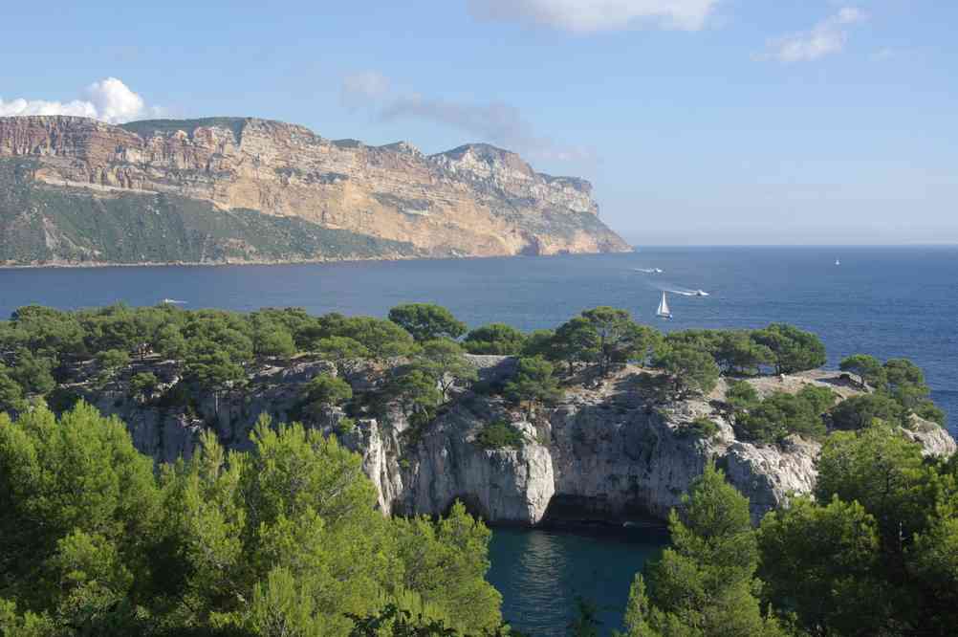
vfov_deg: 25.7
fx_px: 1396
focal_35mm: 52
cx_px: 479
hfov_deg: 37.9
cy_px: 318
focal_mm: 35
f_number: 8
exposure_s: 1/180
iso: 100
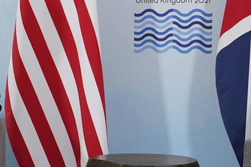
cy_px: 128
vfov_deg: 11.5
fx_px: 830
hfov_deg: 17.2
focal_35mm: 119
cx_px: 141
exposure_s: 1/320
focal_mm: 37
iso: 2500
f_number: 5.6
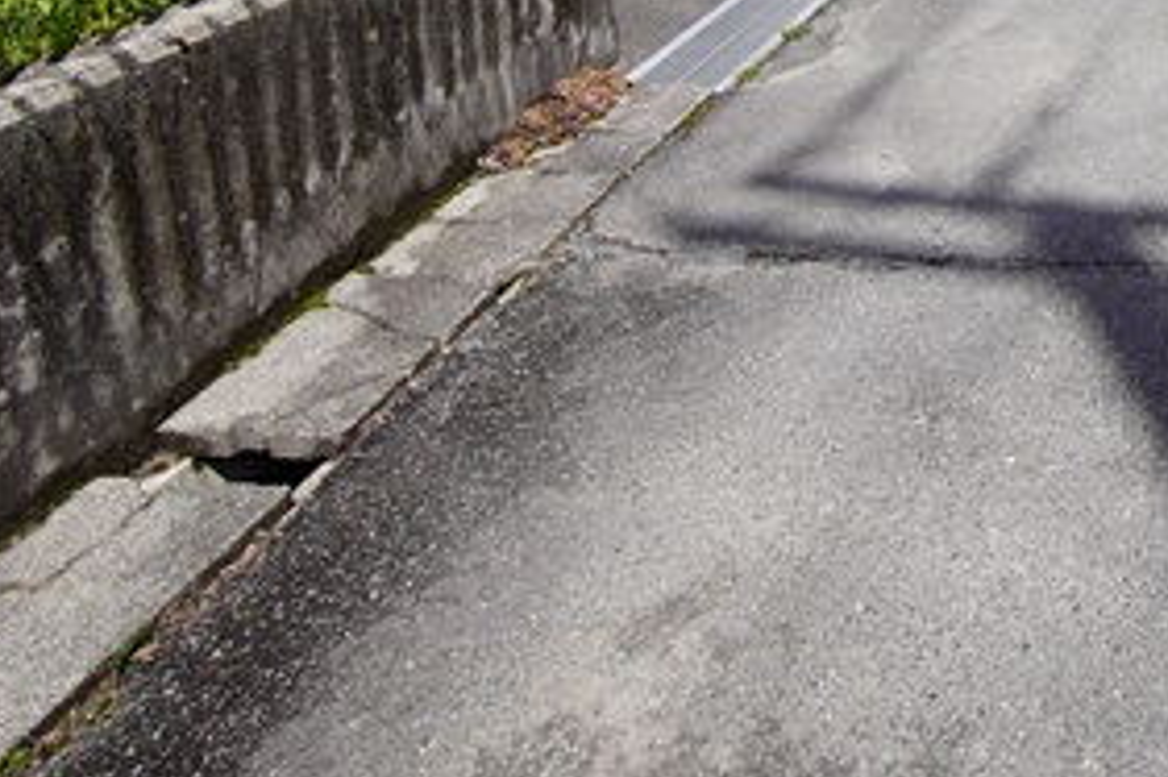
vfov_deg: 27.4
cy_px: -195
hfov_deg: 39.0
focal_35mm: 42
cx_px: 1253
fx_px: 1362
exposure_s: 1/160
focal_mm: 10
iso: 100
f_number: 10
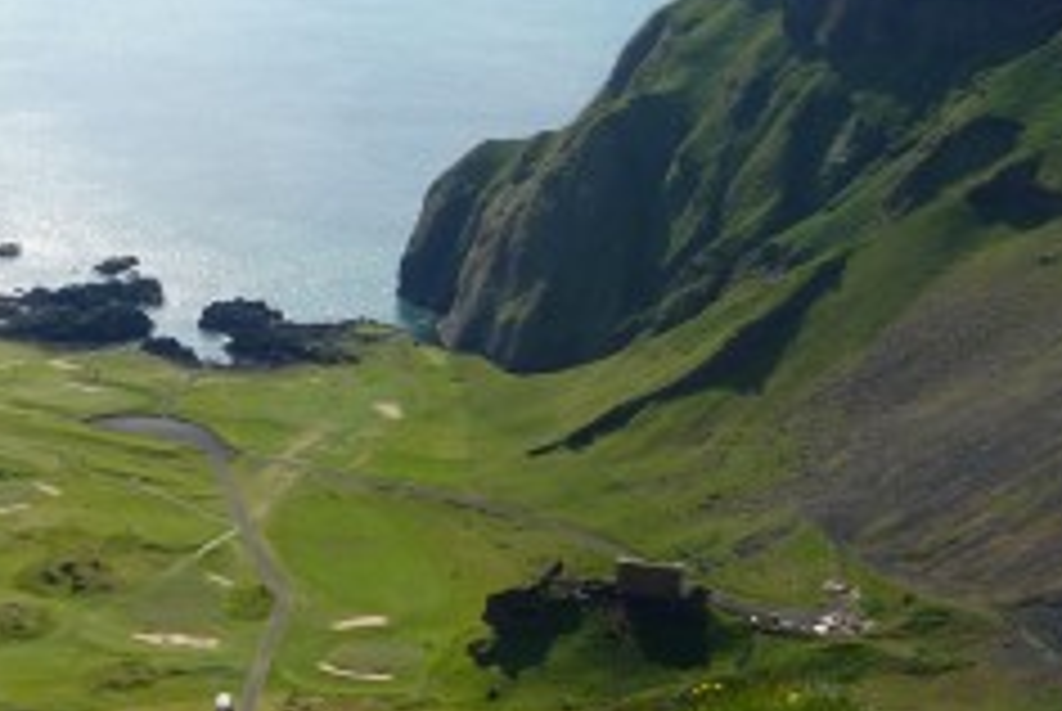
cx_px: -459
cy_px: 367
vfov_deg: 16.5
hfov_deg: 21.2
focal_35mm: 83
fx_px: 2452
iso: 125
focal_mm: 10.4
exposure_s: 1/640
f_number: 5.6
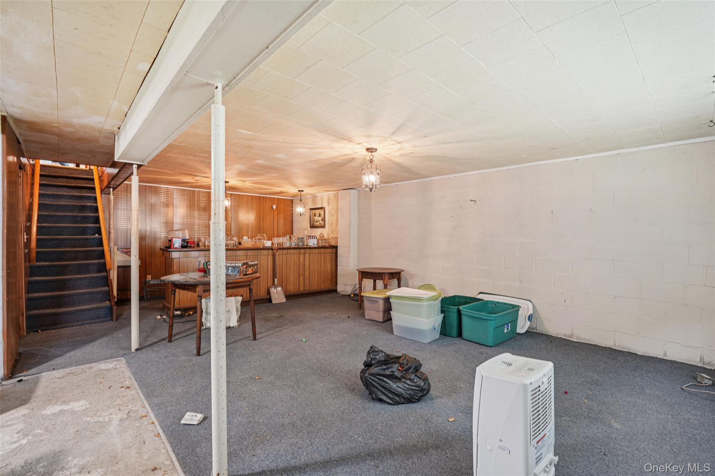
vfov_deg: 73.7
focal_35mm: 16
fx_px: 318
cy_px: 238
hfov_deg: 96.7
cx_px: 358
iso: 400
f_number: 8
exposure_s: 1/2
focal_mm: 16
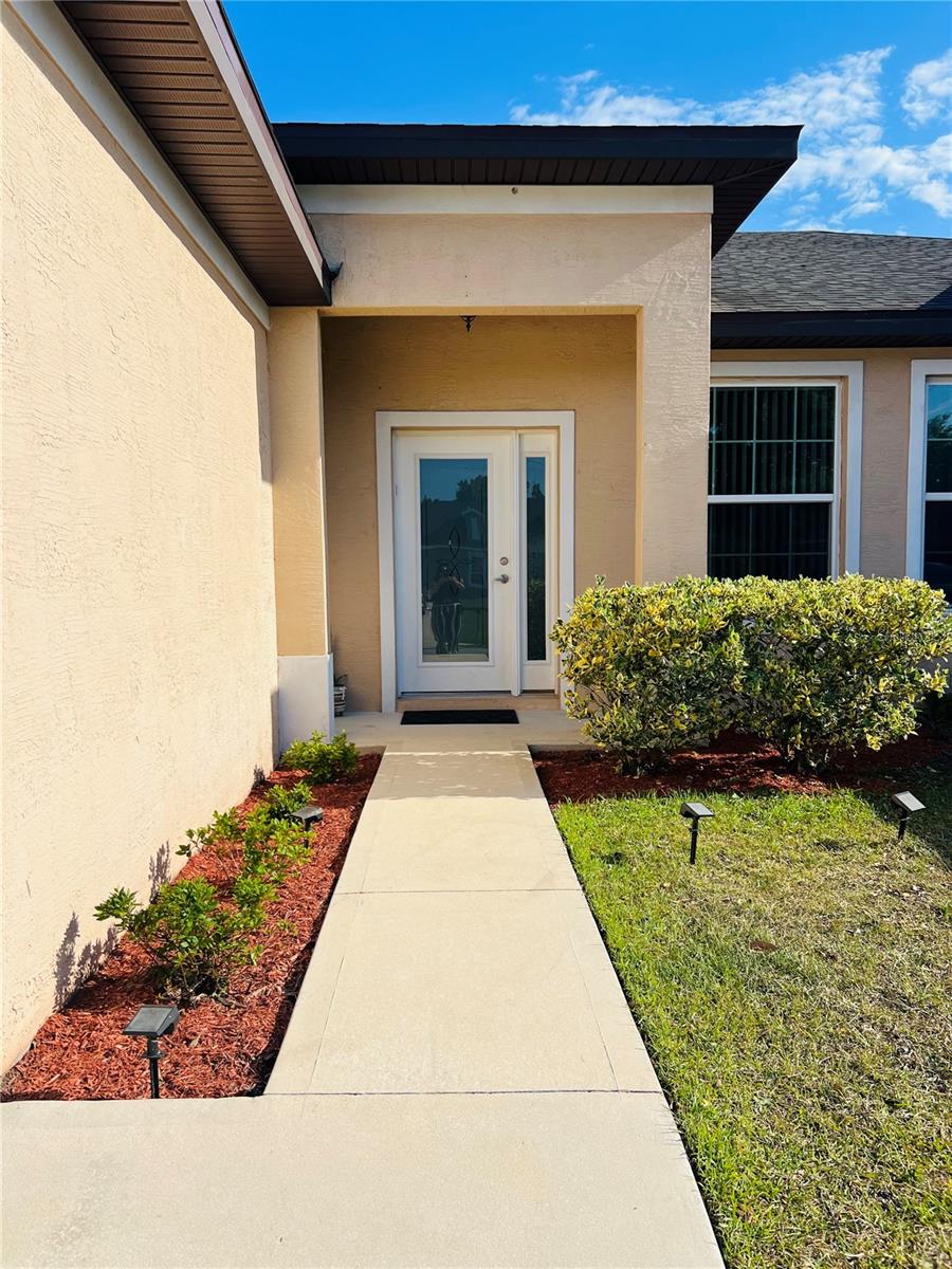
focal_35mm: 26
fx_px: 953
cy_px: 634
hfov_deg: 53.1
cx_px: 476
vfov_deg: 67.3
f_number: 1.5
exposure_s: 1/5319
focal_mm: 5.7
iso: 50
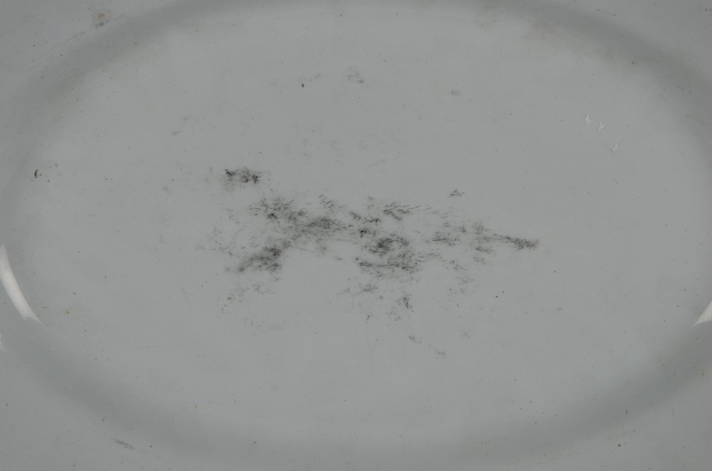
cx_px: 356
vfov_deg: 8.7
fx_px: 3109
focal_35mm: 158
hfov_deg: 13.1
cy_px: 236
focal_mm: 105
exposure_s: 1/125
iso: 100
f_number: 22
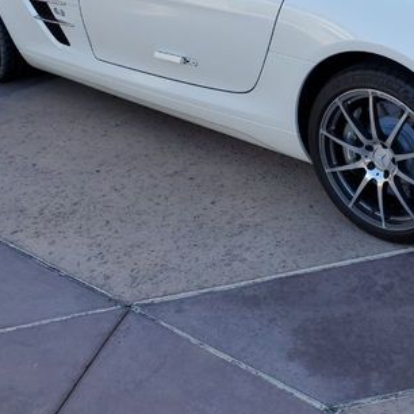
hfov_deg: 33.7
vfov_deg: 34.7
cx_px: 363
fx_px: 649
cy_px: 107
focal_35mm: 48
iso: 50
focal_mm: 4.3
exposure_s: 1/381
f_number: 2.4
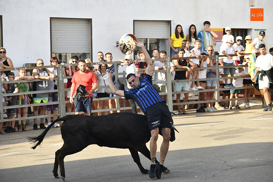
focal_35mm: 165
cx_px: 136
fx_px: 1251
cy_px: 91
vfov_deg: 8.3
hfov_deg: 12.5
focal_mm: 165
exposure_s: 1/320
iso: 320
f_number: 6.3
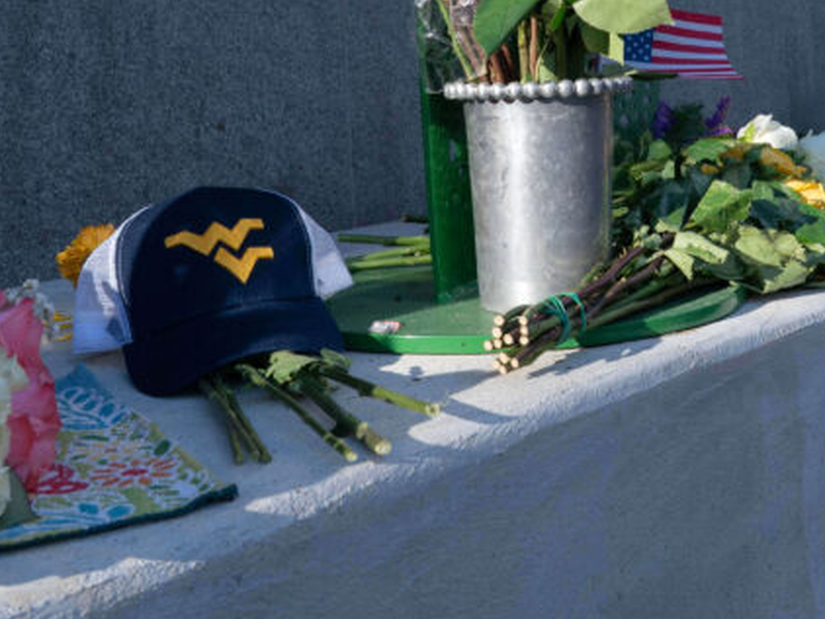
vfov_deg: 25.1
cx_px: 508
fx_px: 1335
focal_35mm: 56
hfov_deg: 34.2
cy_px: 24
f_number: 9
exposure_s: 1/320
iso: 800
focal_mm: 24
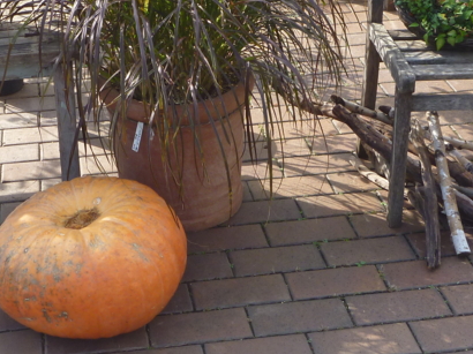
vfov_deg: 20.9
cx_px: 171
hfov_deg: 27.7
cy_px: 127
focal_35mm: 70
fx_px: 956
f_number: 3.3
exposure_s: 1/250
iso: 80
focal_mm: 4.9
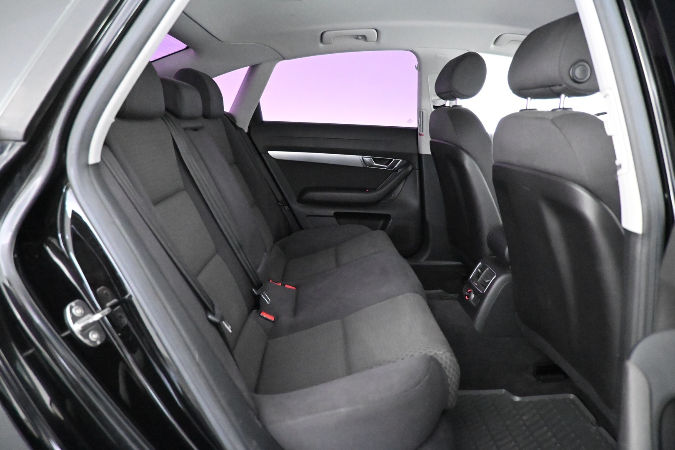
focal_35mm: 24
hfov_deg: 73.7
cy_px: 225
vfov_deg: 53.1
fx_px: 450
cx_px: 338
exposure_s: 1/60
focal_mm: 16
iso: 12800
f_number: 3.5
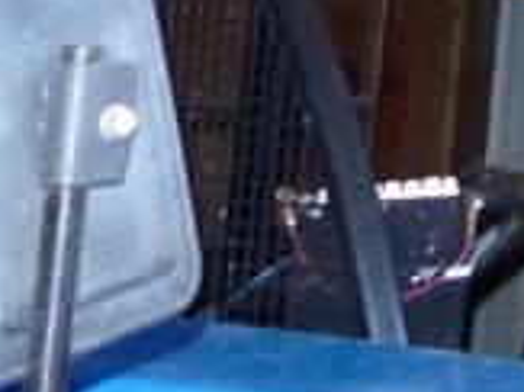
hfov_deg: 11.3
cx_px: 1077
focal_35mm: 157
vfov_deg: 8.2
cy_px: -752
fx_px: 2375
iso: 400
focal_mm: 4.5
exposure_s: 1/60
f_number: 2.8
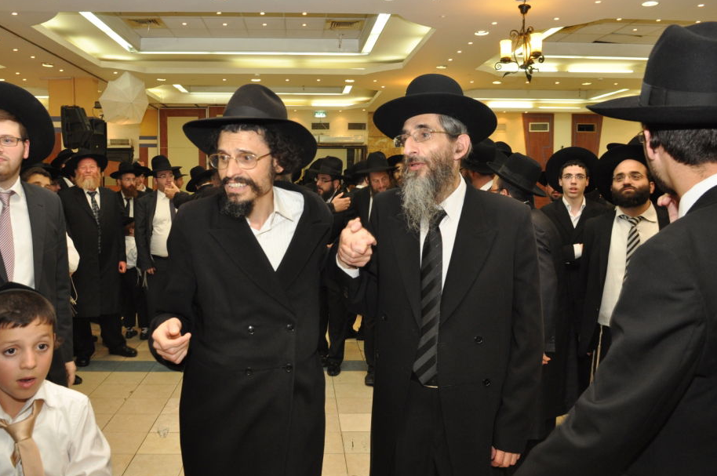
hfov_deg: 64.4
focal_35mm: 29
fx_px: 568
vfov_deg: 45.4
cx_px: 323
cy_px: 220
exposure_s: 1/60
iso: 640
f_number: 5.6
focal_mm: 17
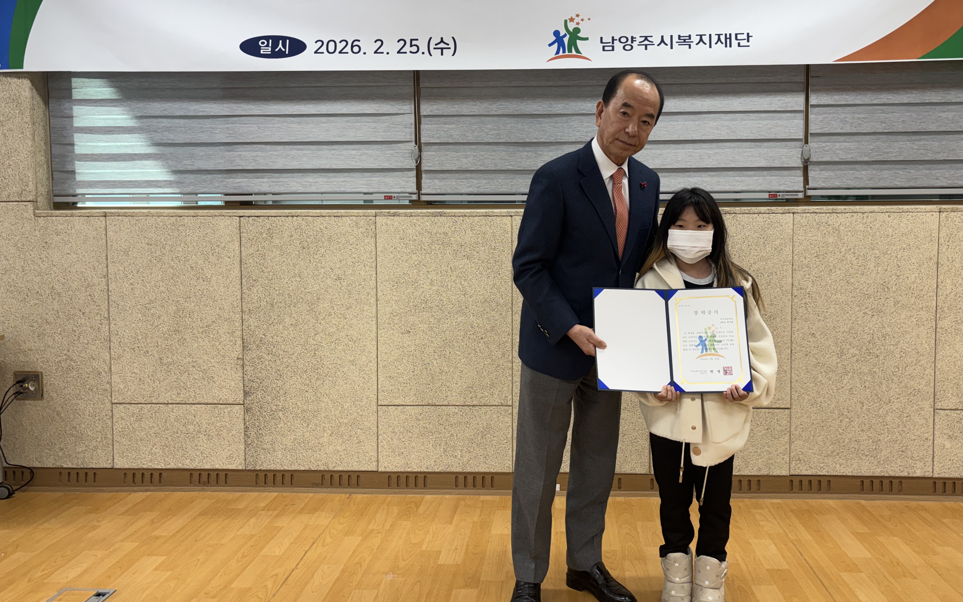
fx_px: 787
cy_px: 267
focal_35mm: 30
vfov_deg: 41.8
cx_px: 516
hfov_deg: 62.8
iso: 100
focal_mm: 5.96
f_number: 1.6
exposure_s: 1/120
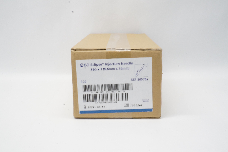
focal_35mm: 46
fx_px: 294
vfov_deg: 28.9
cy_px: 76
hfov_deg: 42.4
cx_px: 114
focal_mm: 31
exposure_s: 1/8
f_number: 25
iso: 1600
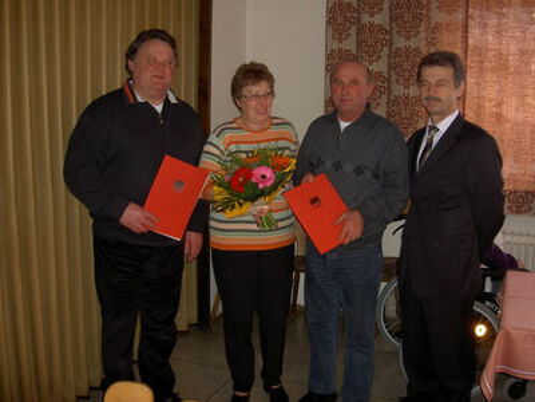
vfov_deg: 36.8
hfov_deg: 47.9
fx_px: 603
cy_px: 201
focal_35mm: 39
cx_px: 268
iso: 100
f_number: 2.8
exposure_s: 1/8
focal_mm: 8
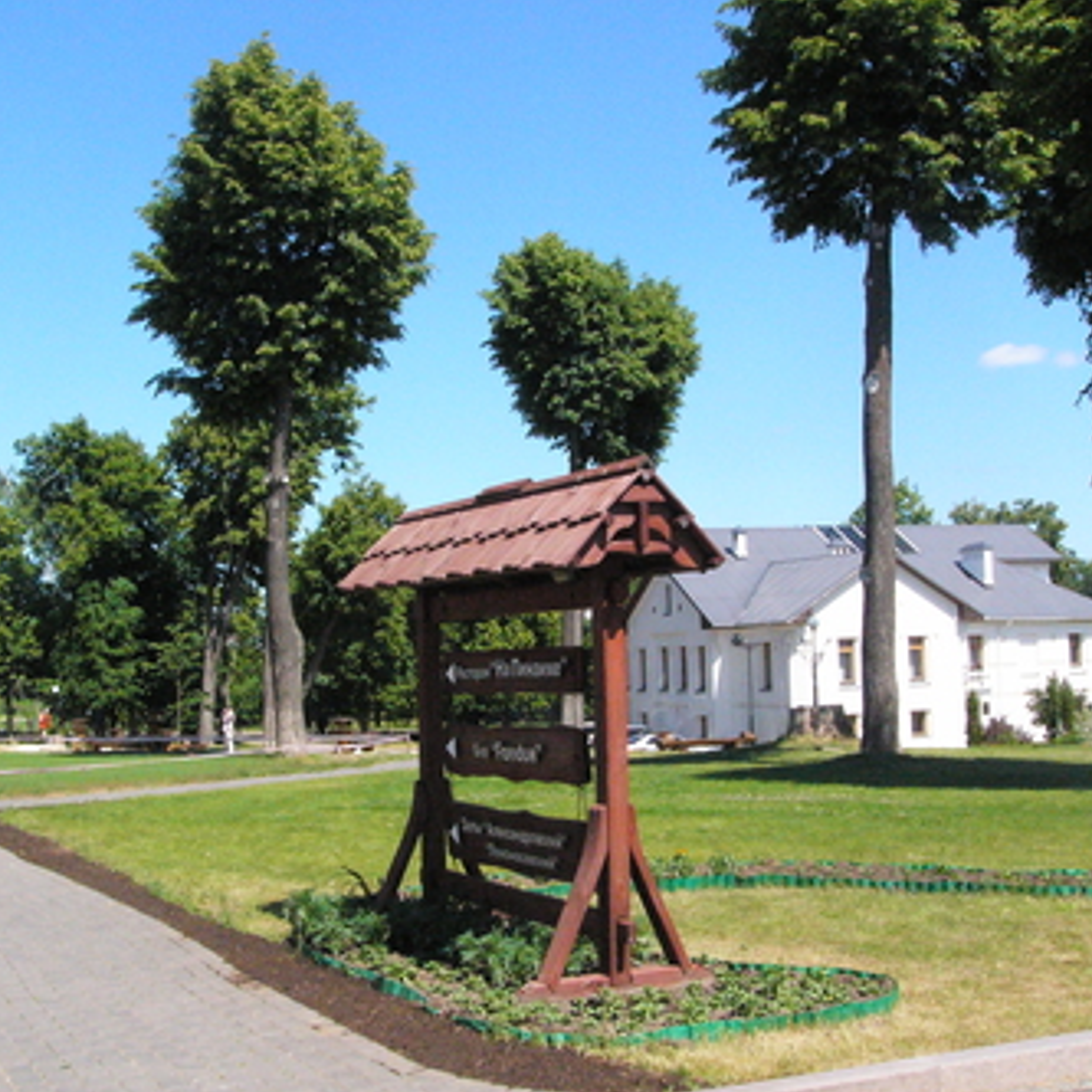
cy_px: 551
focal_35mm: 43
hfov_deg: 38.9
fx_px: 1535
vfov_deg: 39.2
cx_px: 416
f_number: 6.5
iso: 400
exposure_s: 1/2000
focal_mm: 6
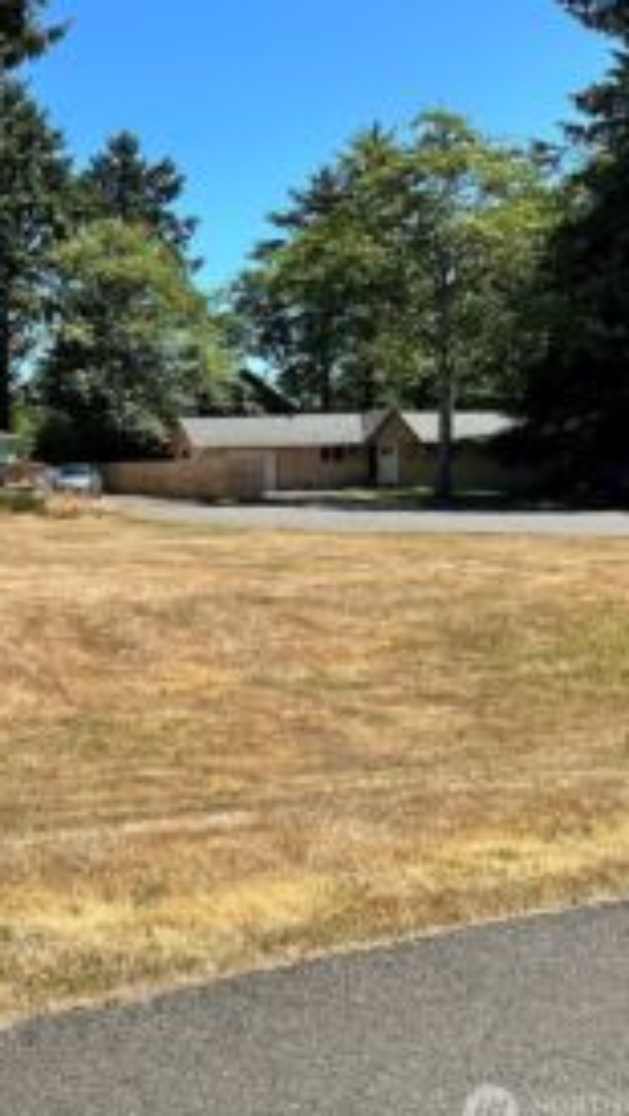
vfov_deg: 52.8
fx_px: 1125
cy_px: 544
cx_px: -85
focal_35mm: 38
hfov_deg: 28.1
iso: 80
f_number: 1.78
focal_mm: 6.86
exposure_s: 1/2882
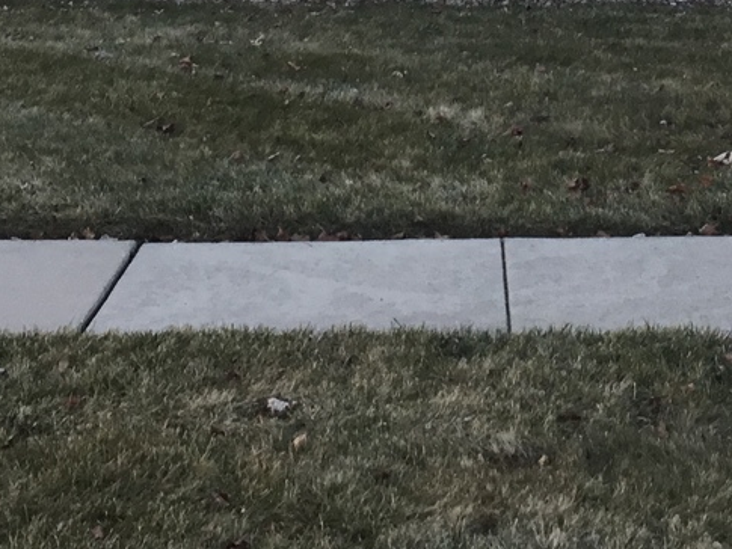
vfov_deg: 15.3
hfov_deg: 21.2
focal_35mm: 92
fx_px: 1946
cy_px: -157
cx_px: 515
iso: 32
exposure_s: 1/60
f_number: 2.4
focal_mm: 3.3
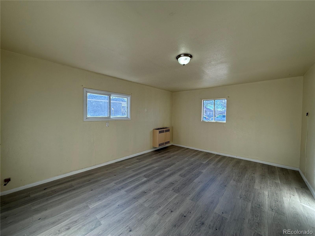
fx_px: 127
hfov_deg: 102.1
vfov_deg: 85.7
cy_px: 118
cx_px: 158
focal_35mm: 14
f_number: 2.2
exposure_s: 1/241
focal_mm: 2.22
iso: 64
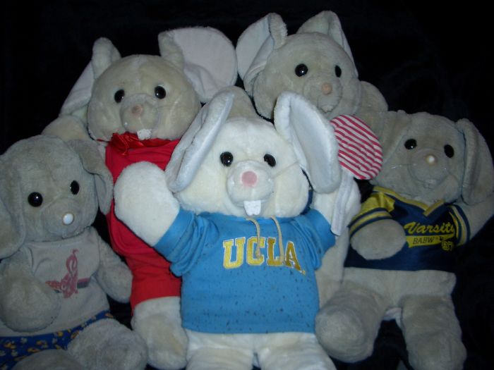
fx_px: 499
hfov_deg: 52.6
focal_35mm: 35
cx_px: 247
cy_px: 185
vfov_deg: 40.7
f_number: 2.6
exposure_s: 1/60
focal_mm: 5.8
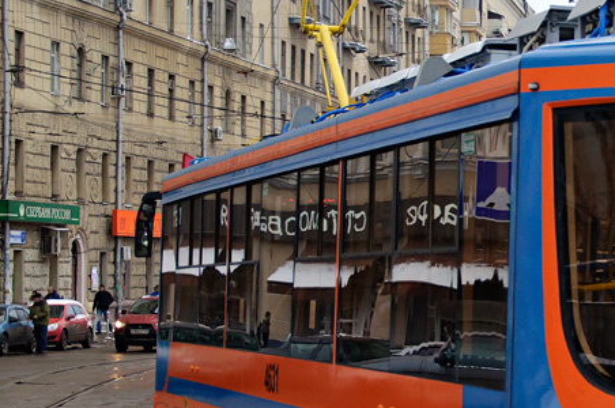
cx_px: 562
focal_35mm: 139
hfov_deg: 14.6
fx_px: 2377
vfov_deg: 9.8
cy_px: 239
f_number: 4.5
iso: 400
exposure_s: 1/250
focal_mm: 35
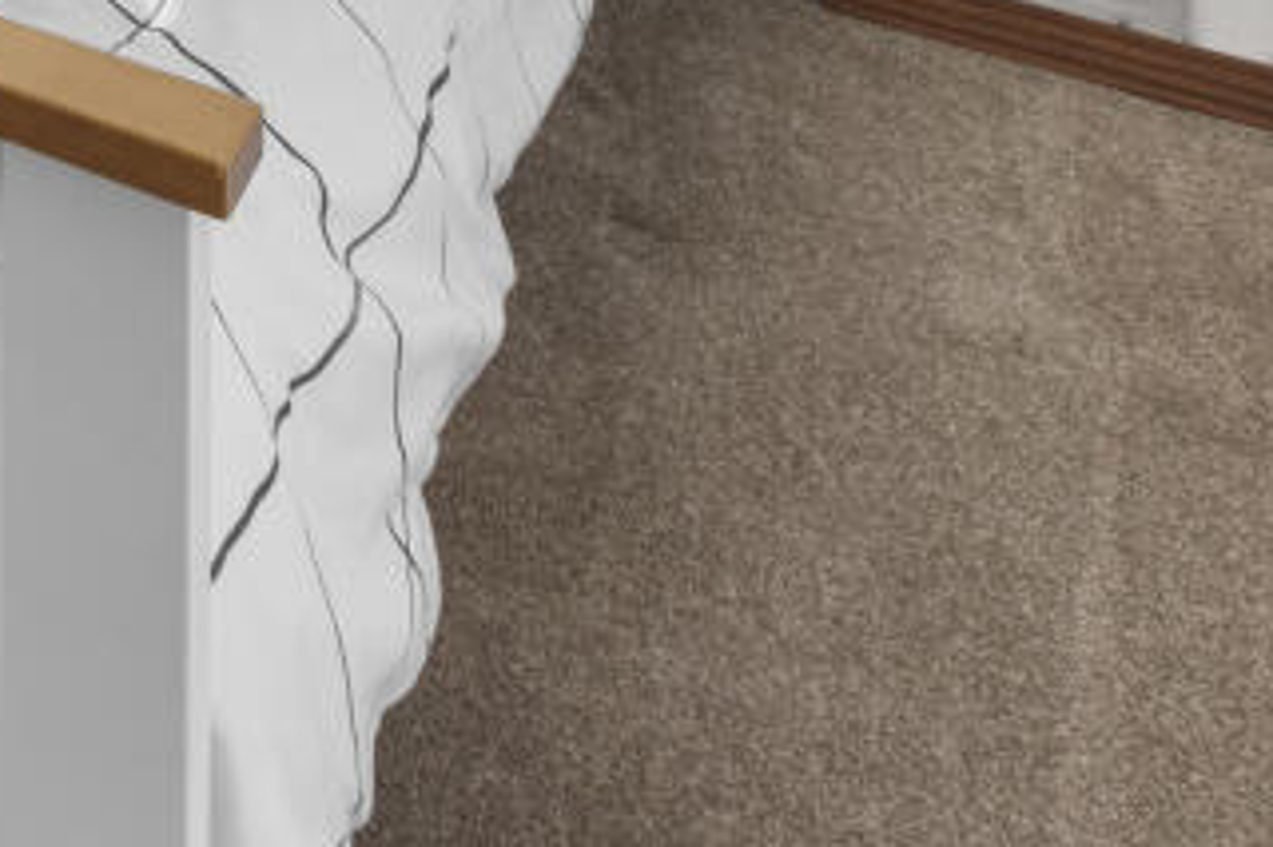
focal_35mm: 48
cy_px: -435
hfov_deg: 27.4
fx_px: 1696
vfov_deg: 22.7
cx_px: -664
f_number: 8
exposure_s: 2.3
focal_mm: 10
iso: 160
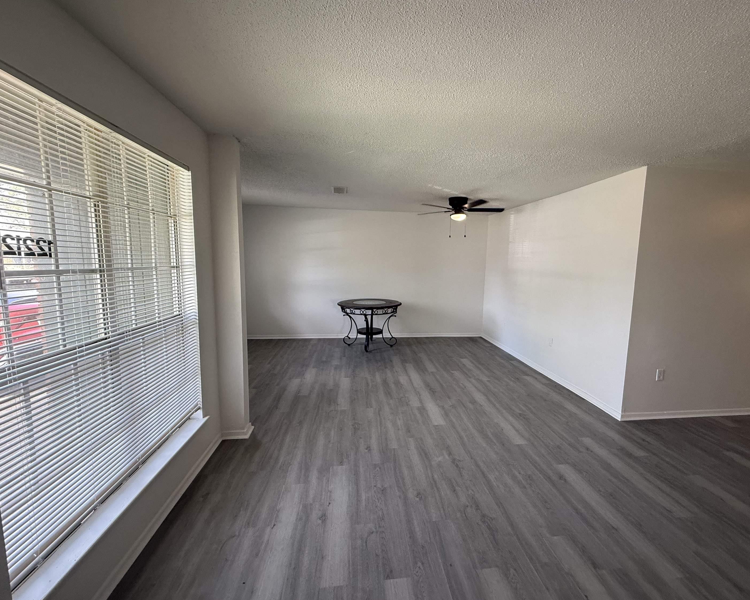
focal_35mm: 15
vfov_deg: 84.0
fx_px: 333
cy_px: 299
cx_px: 398
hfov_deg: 96.7
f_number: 2.2
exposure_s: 1/99
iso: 200
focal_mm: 2.22
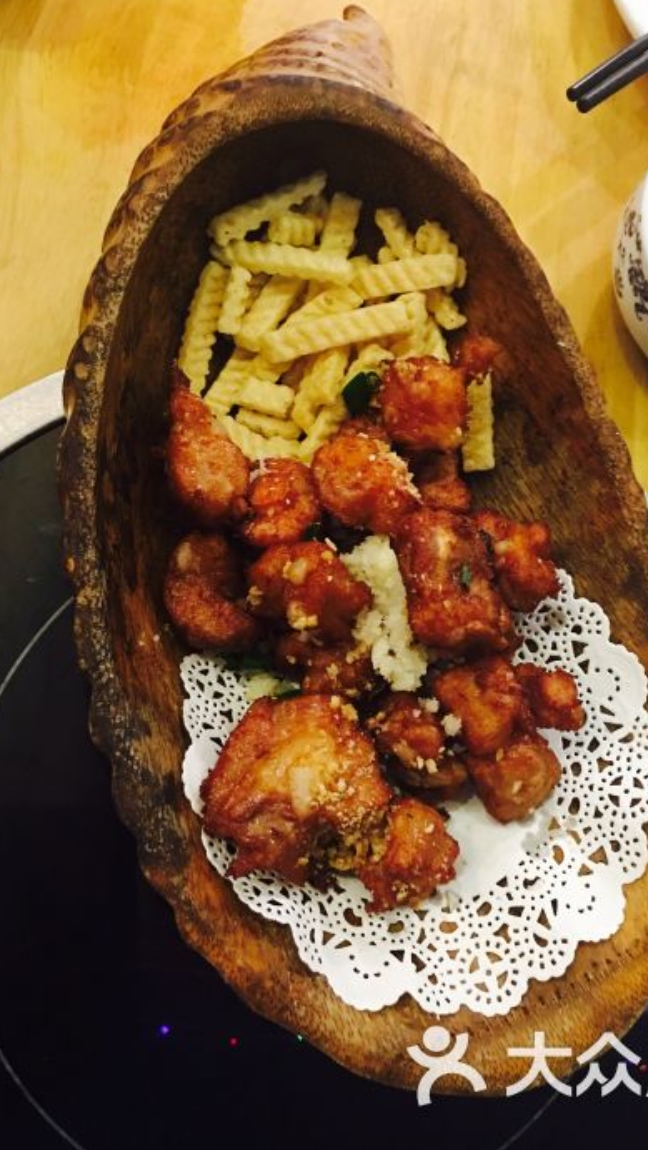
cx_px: 387
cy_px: 569
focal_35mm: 32
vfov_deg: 61.0
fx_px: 977
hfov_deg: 36.6
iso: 160
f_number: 2.2
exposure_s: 1/8
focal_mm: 4.15
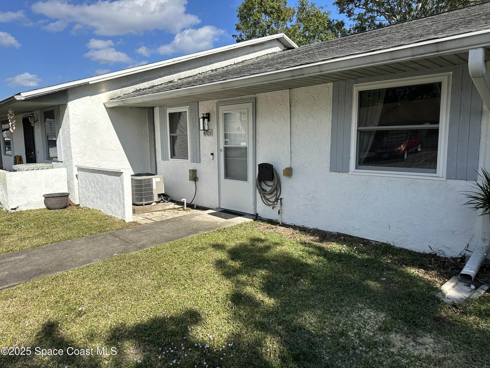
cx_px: 245
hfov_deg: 71.6
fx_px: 340
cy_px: 184
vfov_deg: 56.8
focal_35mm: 24
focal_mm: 6.86
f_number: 1.78
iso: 80
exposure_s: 1/4348
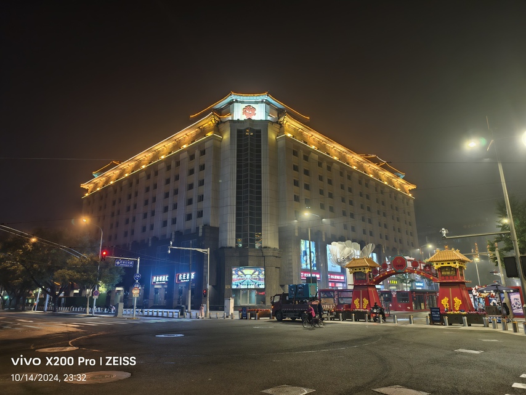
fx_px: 350
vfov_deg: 58.9
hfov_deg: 73.9
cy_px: 198
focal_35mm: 23
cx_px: 263
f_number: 1.57
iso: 612
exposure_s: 1/33.3
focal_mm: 6.54
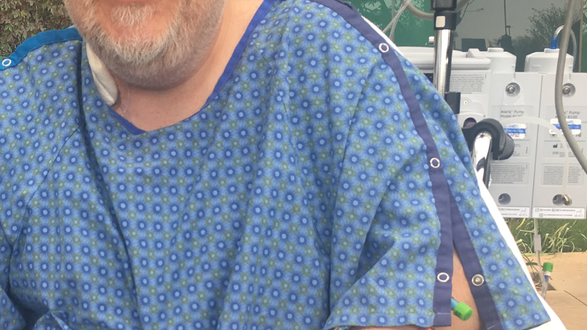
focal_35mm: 66
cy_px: 306
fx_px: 1027
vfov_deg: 17.9
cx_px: 143
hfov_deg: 31.3
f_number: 2.2
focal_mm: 4.15
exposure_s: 1/120
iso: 25
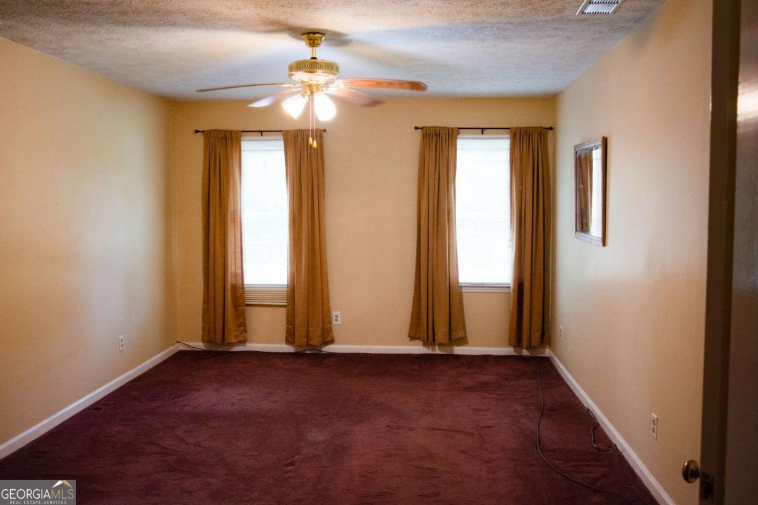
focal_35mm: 33
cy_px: 252
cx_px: 379
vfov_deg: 40.0
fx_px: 695
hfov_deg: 57.2
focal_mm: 22
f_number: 3.8
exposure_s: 1/125
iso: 800
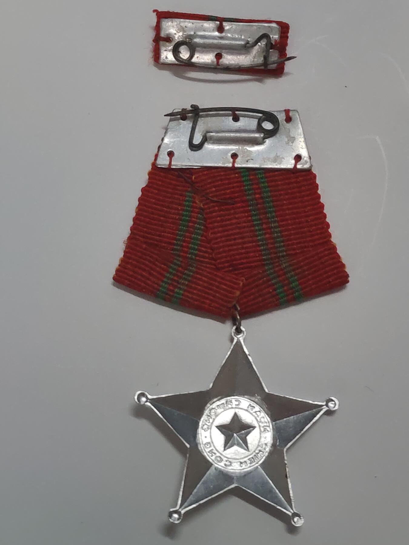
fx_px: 1071
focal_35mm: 68
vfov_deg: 28.6
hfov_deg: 21.6
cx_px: 204
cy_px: 272
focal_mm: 5.52
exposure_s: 1/50
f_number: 1.95
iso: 500
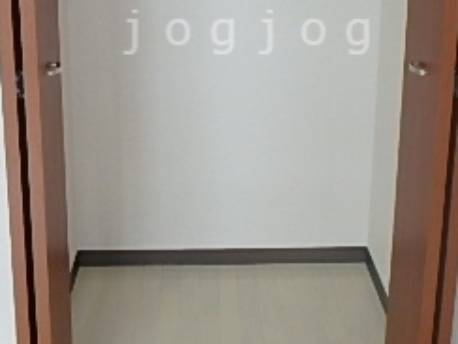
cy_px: 32
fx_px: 728
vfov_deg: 25.7
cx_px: 252
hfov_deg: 34.9
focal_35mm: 55
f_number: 3.5
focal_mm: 3.7
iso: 200
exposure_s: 1/30
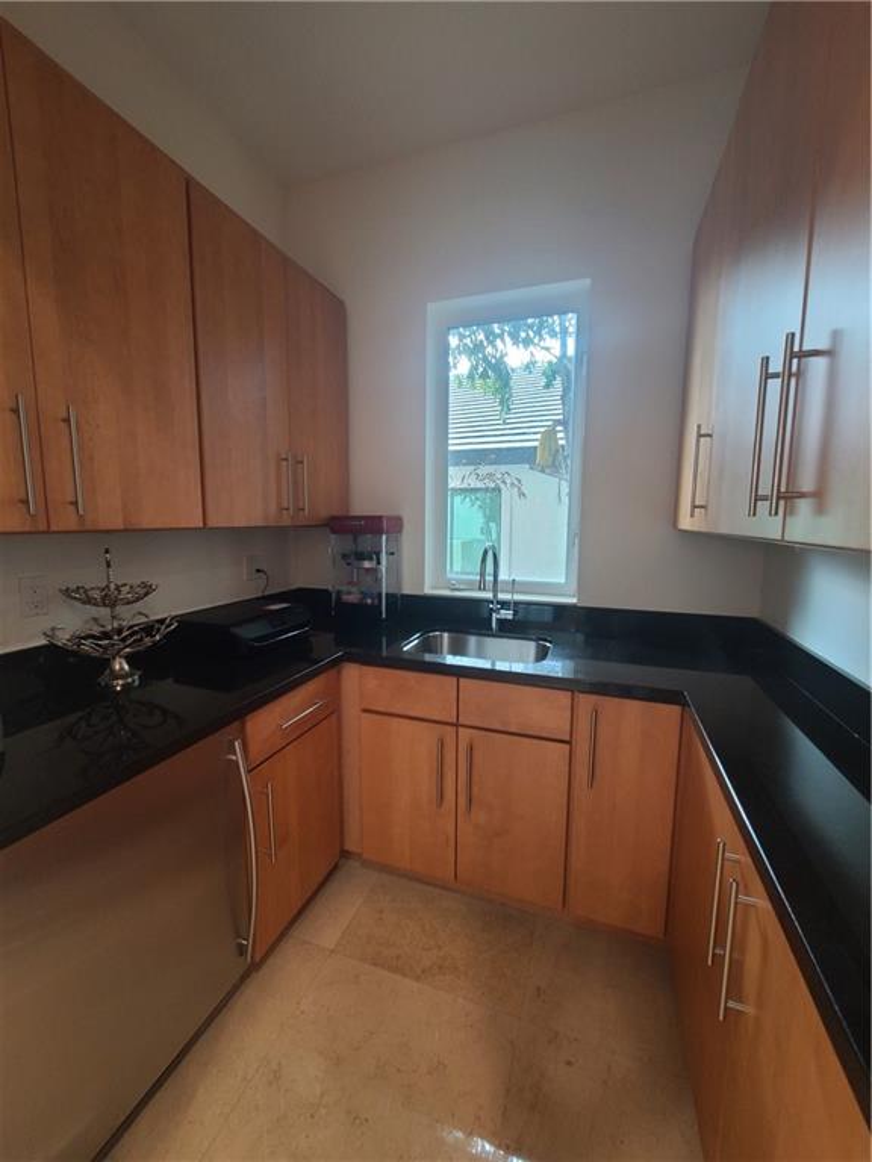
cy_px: 581
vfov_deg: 106.2
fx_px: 437
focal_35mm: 13
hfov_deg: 89.9
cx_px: 436
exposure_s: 1/60
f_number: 2.2
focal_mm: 2.2
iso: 200
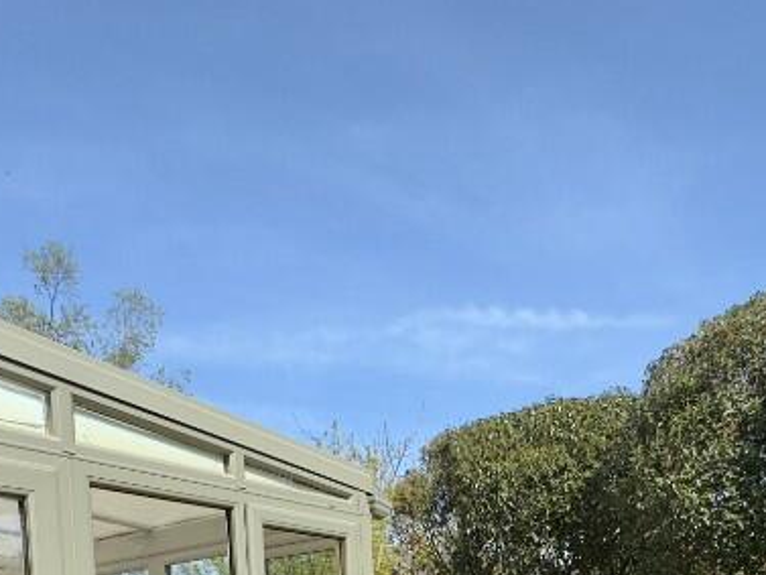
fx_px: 841
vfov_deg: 31.2
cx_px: 457
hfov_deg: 48.7
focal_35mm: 38
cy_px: 705
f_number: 2.2
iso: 50
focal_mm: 2.22
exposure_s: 1/1370
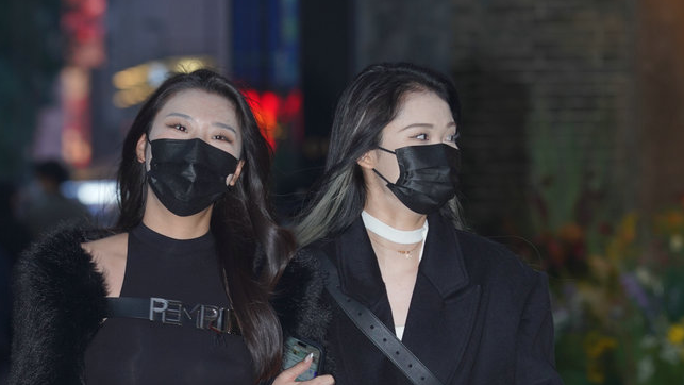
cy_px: 475
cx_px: 219
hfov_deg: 7.3
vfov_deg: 4.1
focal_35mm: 297
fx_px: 5388
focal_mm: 135
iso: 500
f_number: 4
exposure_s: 1/200
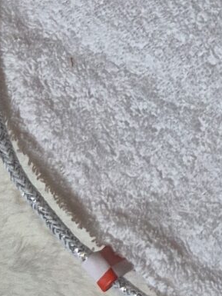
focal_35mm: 153
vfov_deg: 12.2
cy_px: -178
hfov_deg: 8.9
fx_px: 1308
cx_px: 499
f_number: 1.8
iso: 160
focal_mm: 5.4
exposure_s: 1/100
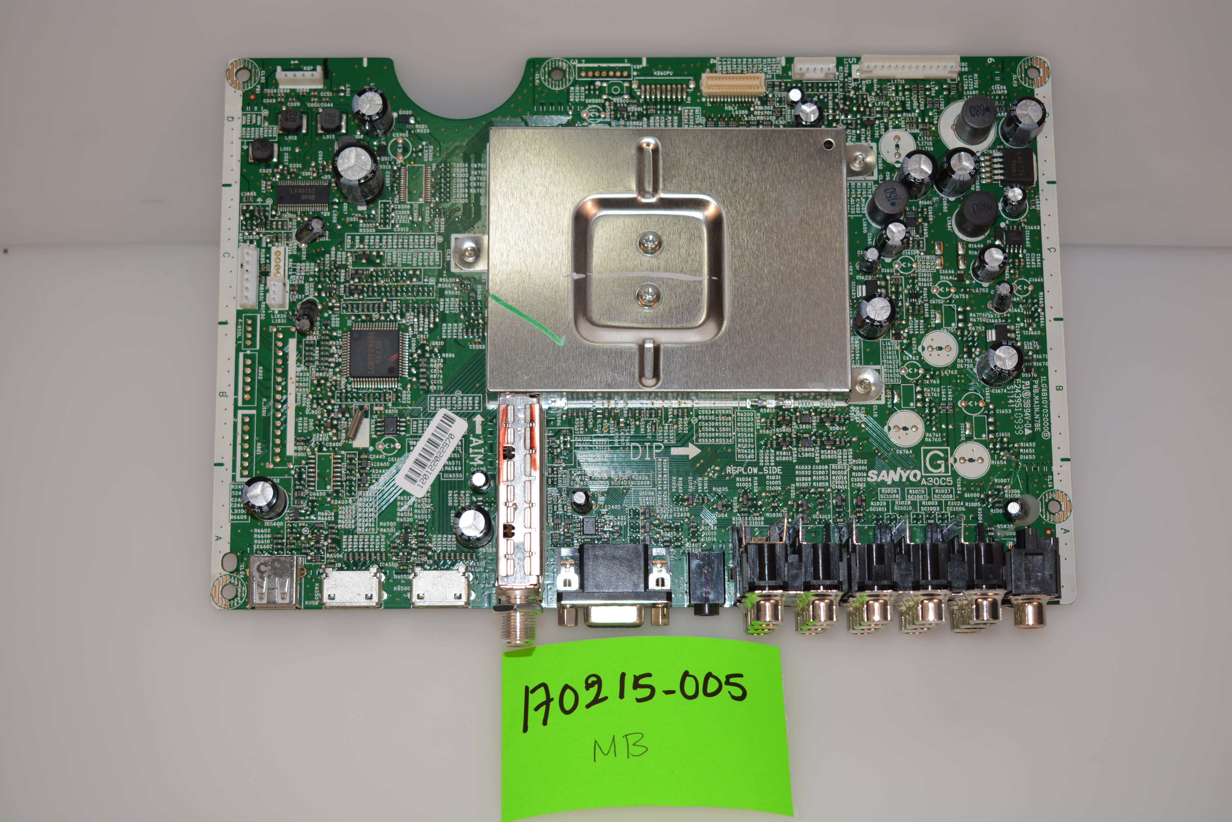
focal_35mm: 60
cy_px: 411
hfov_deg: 33.4
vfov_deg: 22.6
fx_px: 2054
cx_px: 616
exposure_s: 1/200
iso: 100
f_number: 5.6
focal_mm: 40
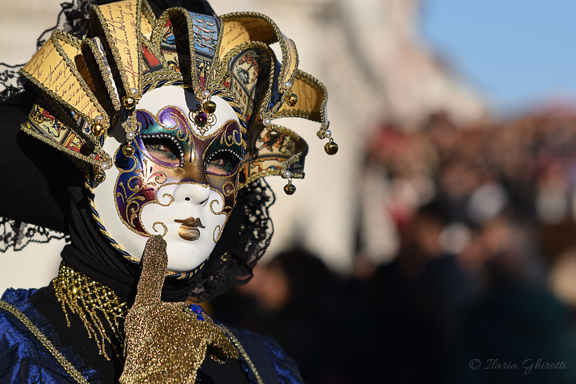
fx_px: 2640
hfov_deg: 12.5
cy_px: 192
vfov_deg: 8.3
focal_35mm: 165
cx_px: 288
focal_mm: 110
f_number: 3.5
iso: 200
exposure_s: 1/4000
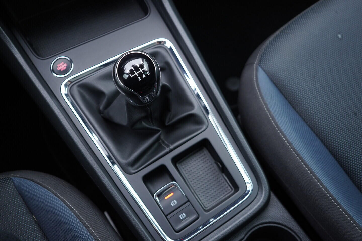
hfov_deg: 53.1
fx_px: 362
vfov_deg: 36.9
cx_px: 181
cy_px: 120
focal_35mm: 36
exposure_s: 1/40
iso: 320
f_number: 2.8
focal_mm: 24
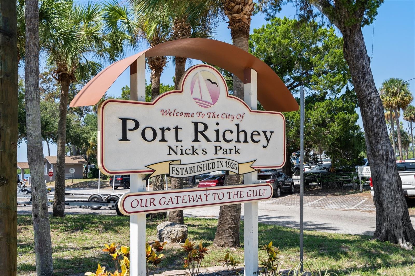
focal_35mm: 35
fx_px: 403
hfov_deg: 54.4
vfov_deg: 37.8
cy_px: 138
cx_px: 208
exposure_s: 1/500
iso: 320
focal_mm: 35
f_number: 8
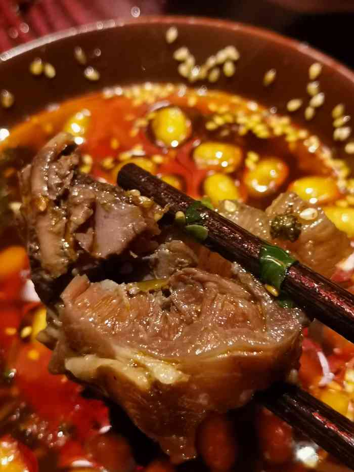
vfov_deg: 35.5
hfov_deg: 27.0
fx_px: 736
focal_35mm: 54
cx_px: 177
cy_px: 236
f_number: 1.8
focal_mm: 4.75
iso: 320
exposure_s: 1/33.3
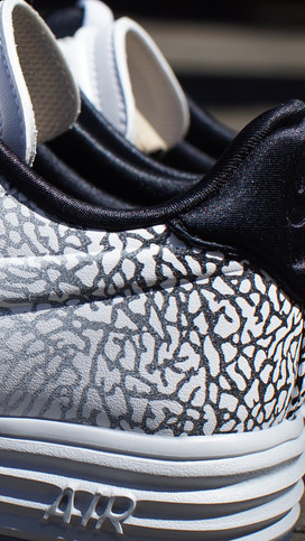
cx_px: -127
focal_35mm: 111
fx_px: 1595
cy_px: 224
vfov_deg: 19.3
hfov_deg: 10.6
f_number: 7.1
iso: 200
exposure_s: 1/1000
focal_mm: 50
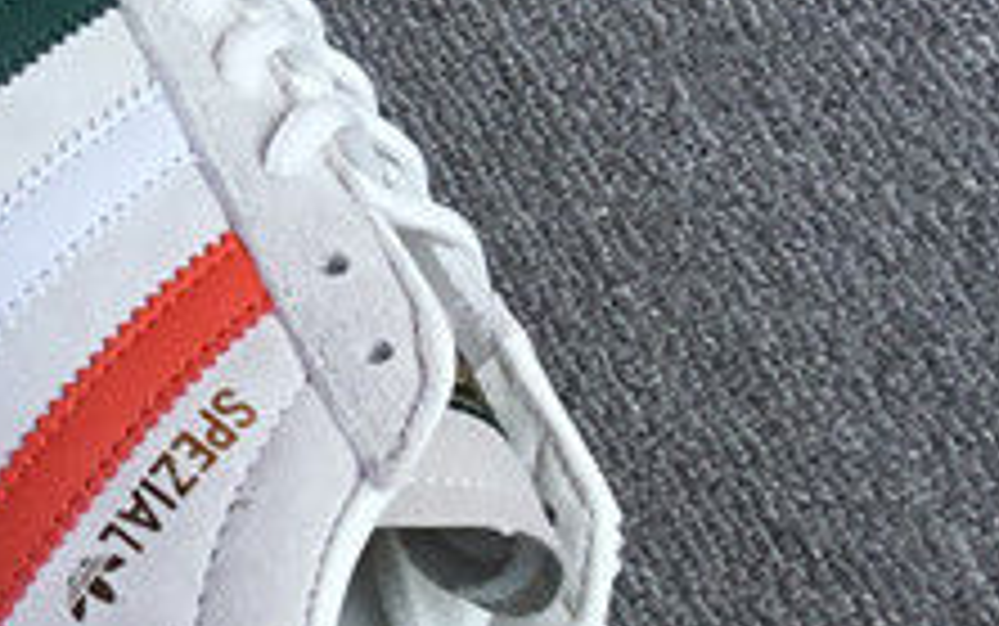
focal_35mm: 133
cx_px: -590
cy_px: -489
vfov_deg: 9.4
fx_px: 3623
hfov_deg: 14.4
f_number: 2.4
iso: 25
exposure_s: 1/522
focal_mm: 3.3
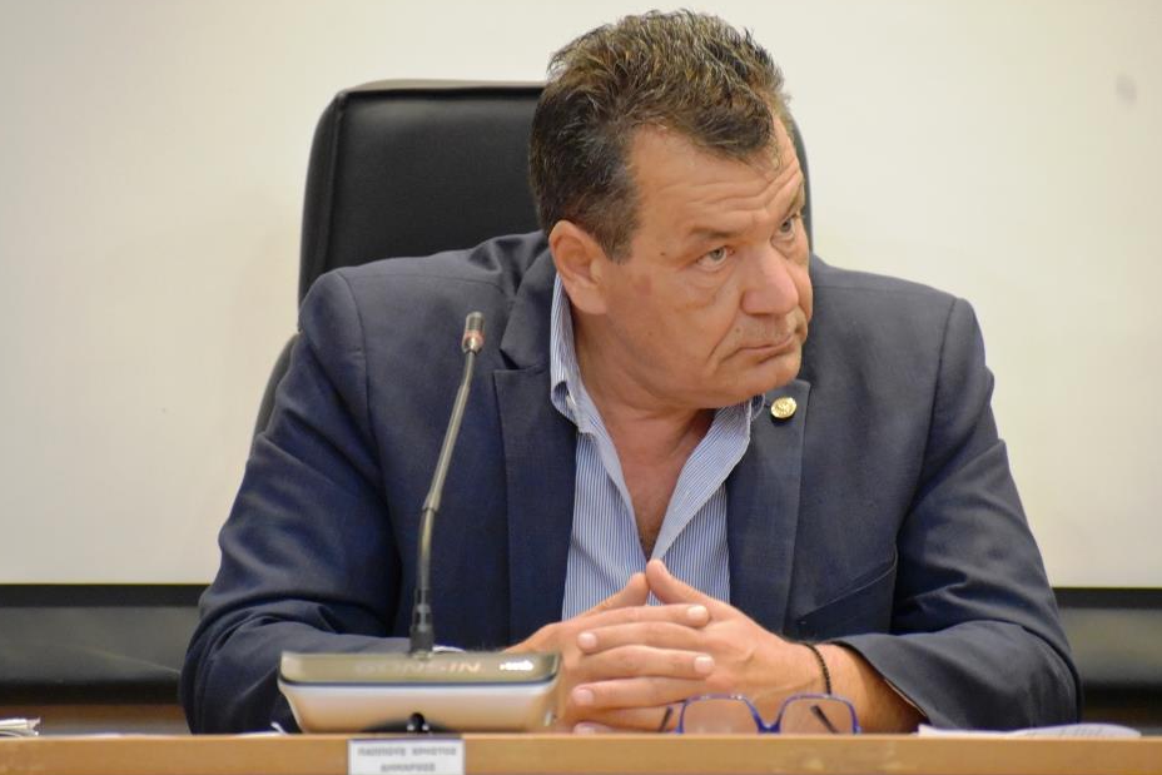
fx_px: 11750
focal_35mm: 364
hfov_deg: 5.7
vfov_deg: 3.8
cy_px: 393
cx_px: 566
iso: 6400
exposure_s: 1/100
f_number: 5.6
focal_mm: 220
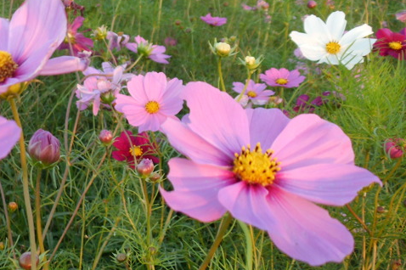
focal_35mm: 60
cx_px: 15
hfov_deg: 31.3
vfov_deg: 22.5
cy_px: 93
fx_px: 676
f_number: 3.3
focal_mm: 5
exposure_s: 1/60
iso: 100
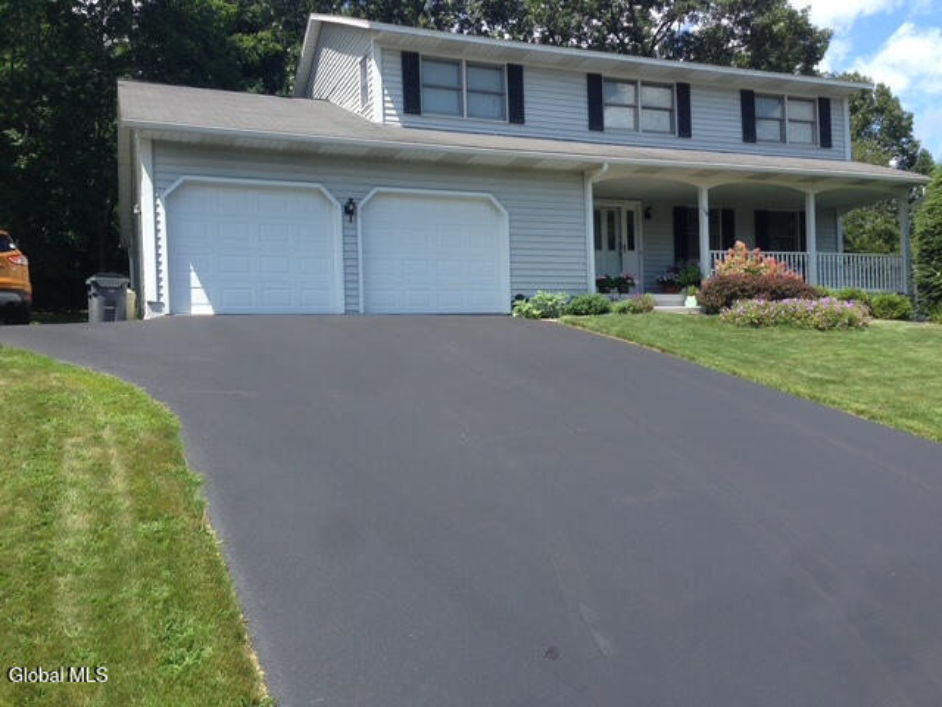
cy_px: 354
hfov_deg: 55.4
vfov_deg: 42.9
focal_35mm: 33
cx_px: 471
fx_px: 898
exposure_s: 1/786
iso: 50
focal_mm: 4.12
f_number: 2.4
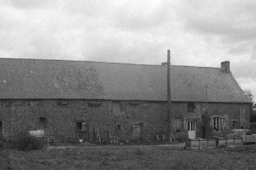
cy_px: 125
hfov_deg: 12.8
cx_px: 69
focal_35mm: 160
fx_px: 1136
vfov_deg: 8.5
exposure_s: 1/60
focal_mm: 60
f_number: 10
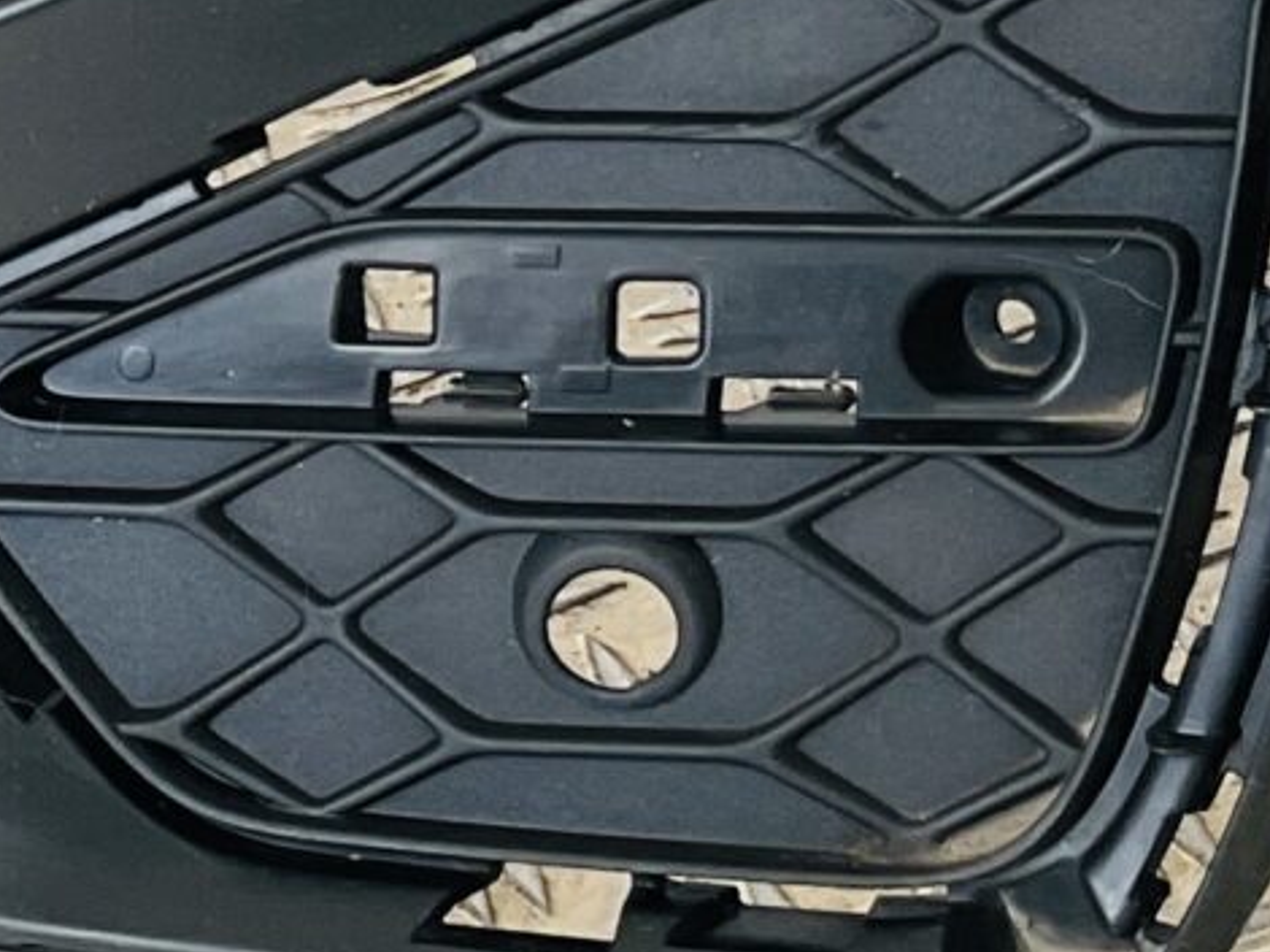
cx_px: -584
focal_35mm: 158
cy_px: -371
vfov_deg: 9.2
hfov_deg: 12.0
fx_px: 5794
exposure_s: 1/262
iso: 16
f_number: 1.8
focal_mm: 3
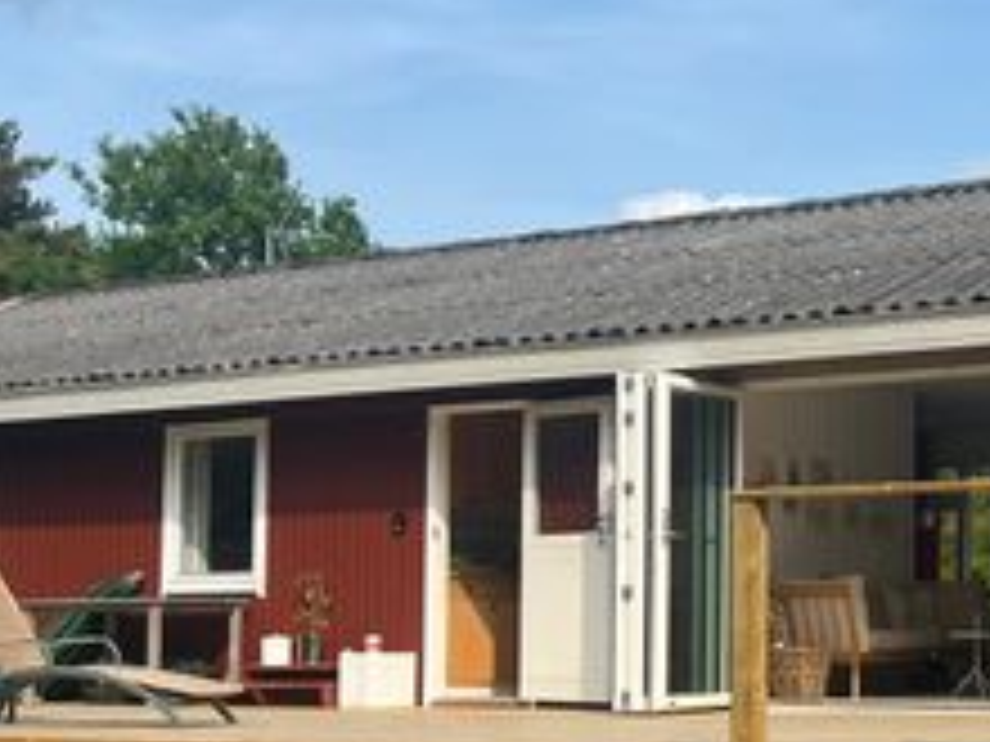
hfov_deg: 26.0
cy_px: 477
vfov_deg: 20.7
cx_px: 981
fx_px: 2031
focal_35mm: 71
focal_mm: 5.7
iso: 50
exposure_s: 1/3356
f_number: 1.5
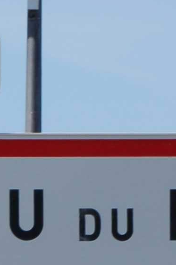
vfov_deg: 2.6
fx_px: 5906
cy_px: 542
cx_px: -51
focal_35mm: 804
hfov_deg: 1.7
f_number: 22
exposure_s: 1/60
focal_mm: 100
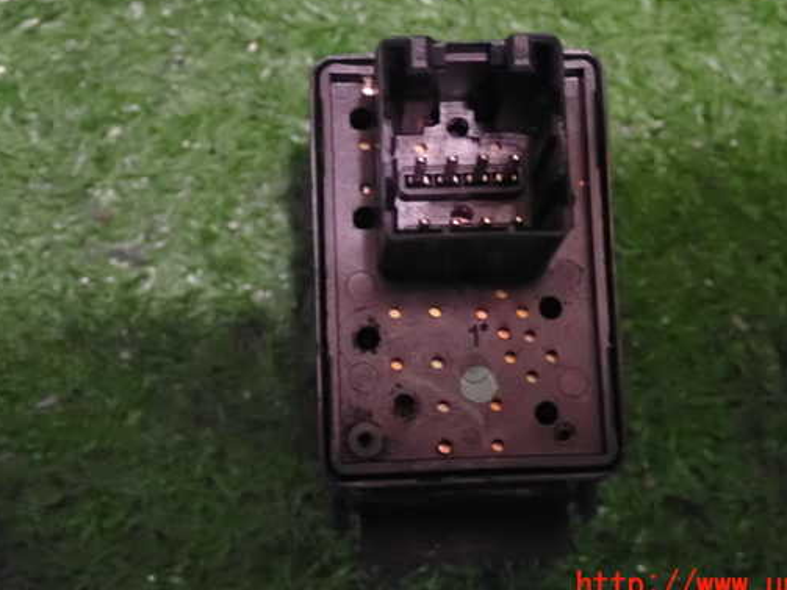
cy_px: 254
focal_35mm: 80
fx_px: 1818
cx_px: 460
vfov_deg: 18.4
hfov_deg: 24.4
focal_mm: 11.88
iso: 1600
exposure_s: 1/15
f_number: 3.8
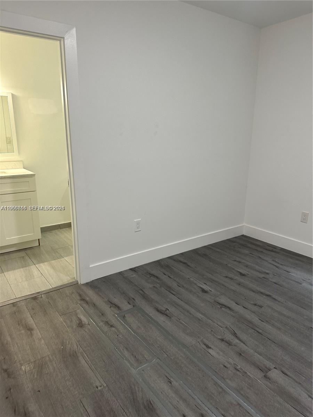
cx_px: 156
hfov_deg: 56.8
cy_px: 208
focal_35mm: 24
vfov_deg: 71.6
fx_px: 289
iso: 125
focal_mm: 6.86
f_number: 1.78
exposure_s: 1/60
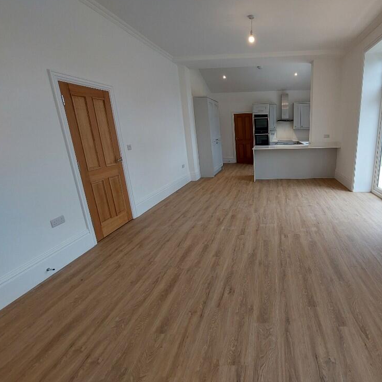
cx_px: 260
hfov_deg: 83.8
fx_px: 200
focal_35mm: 16
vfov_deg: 87.4
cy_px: 184
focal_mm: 1.74
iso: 64
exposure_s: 1/60
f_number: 2.2
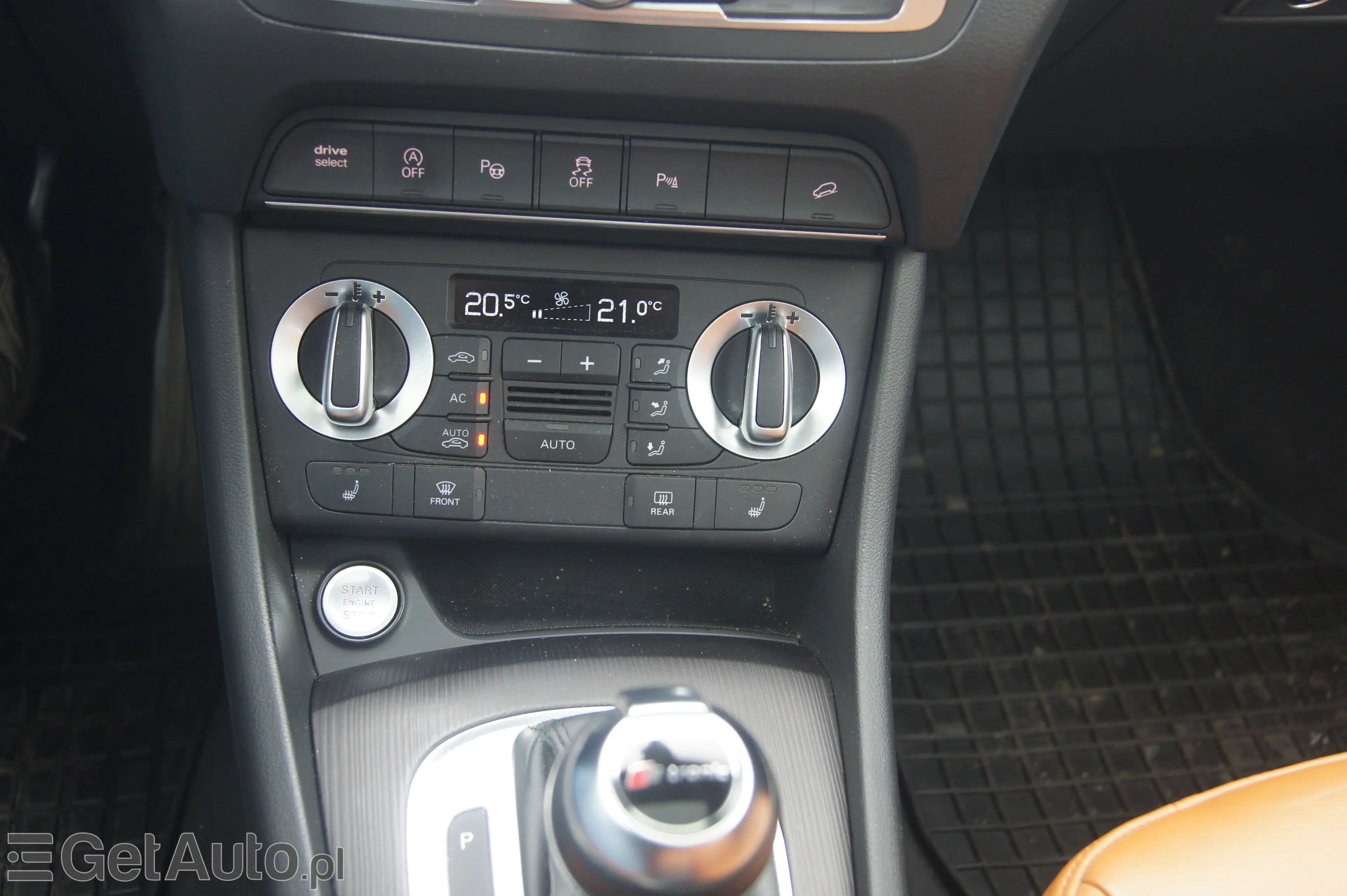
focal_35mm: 42
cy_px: 448
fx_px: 1571
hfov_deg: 46.4
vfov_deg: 31.9
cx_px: 674
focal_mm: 28
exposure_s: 1/50
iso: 400
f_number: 4.5
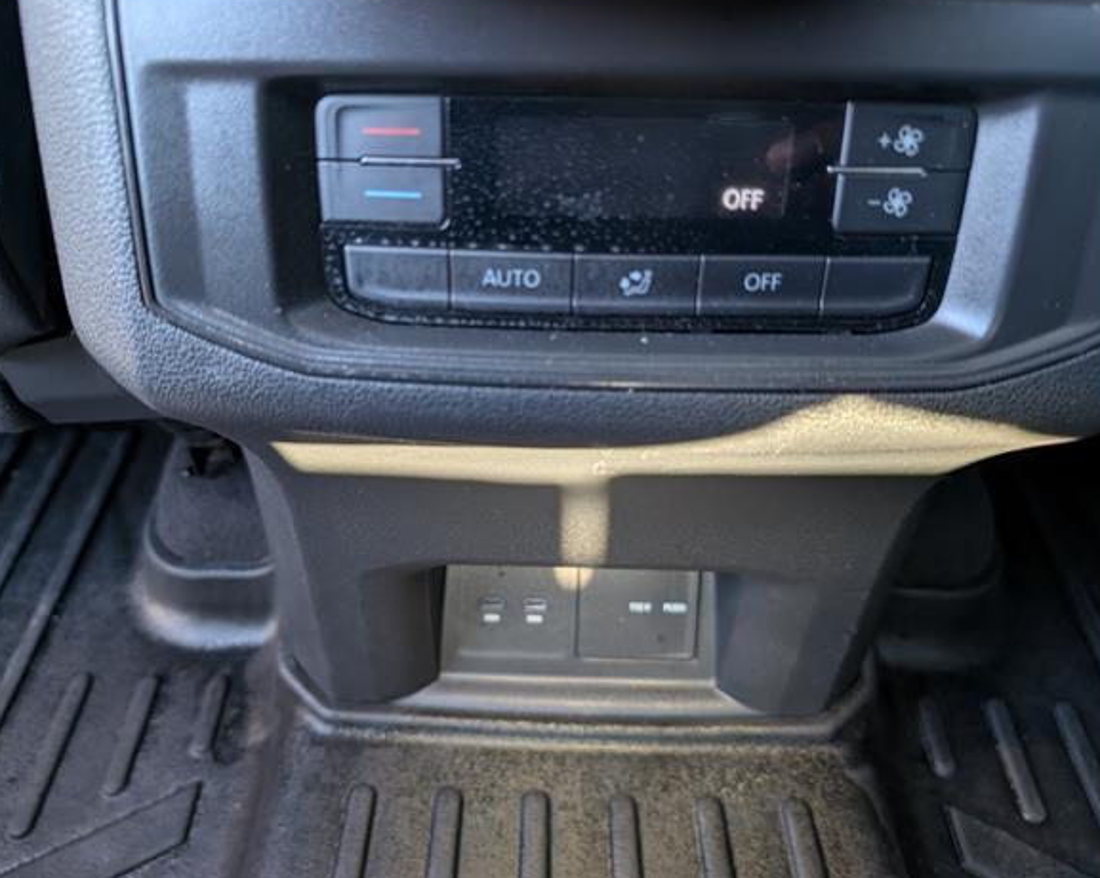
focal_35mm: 26
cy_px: 432
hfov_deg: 66.0
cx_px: 507
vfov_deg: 54.9
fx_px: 846
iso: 22
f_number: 1.68
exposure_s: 1/46.9
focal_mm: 6.9
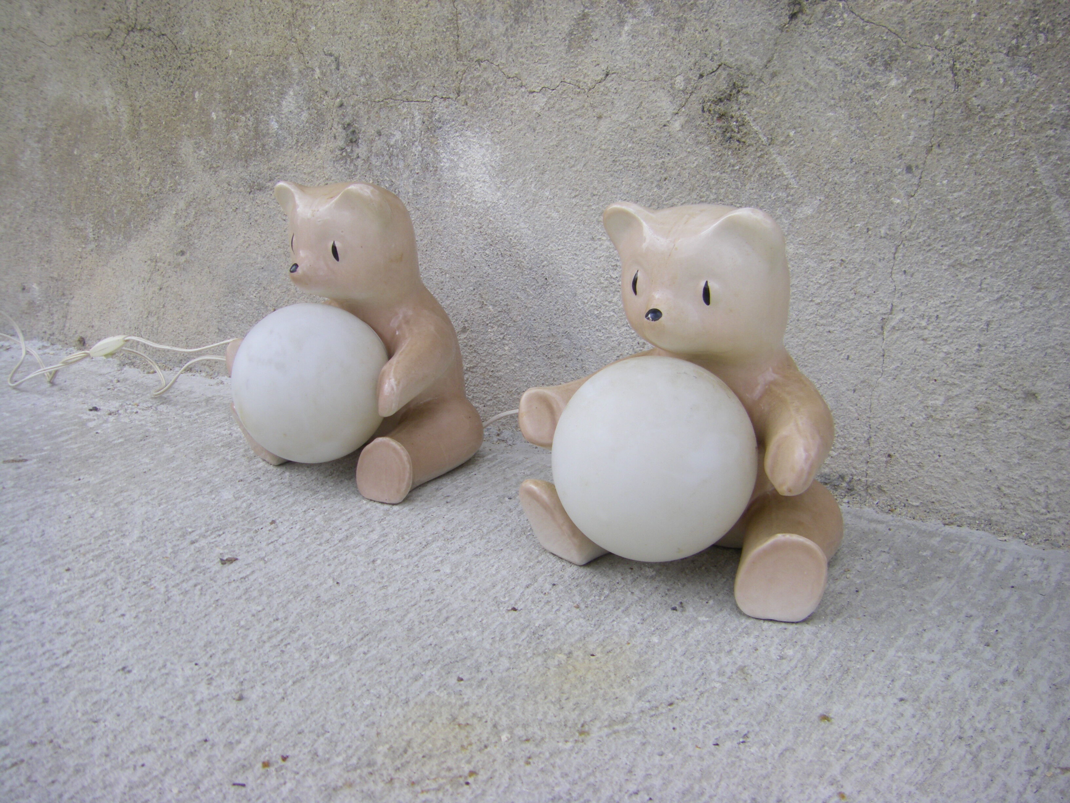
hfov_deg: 49.0
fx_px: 1175
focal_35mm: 38
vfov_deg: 37.7
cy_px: 402
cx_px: 535
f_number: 3.5
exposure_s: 1/125
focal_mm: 6.3
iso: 64
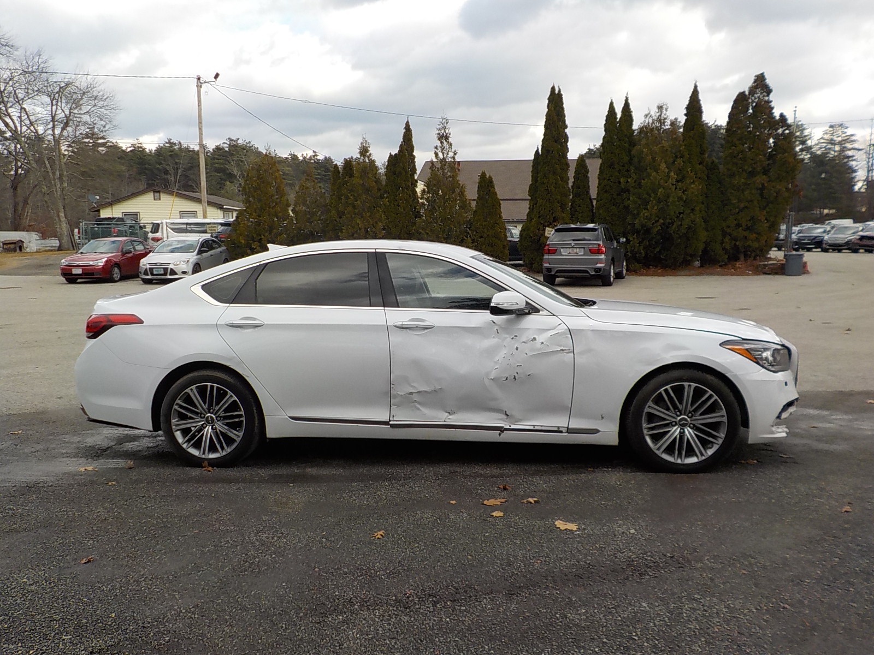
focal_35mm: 30
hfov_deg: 60.0
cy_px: 328
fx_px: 757
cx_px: 437
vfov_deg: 46.8
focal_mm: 4.1
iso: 125
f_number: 3.3
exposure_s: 1/500
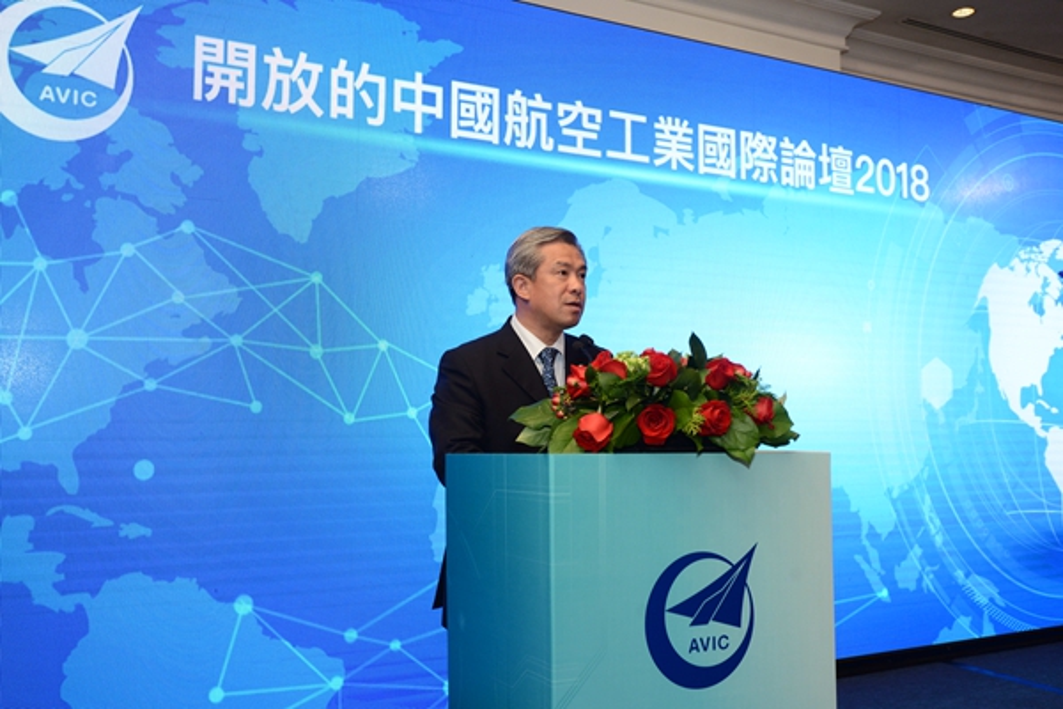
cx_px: 532
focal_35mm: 32
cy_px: 354
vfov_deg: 41.1
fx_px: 945
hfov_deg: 58.7
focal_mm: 32
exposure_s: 1/125
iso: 1600
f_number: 5
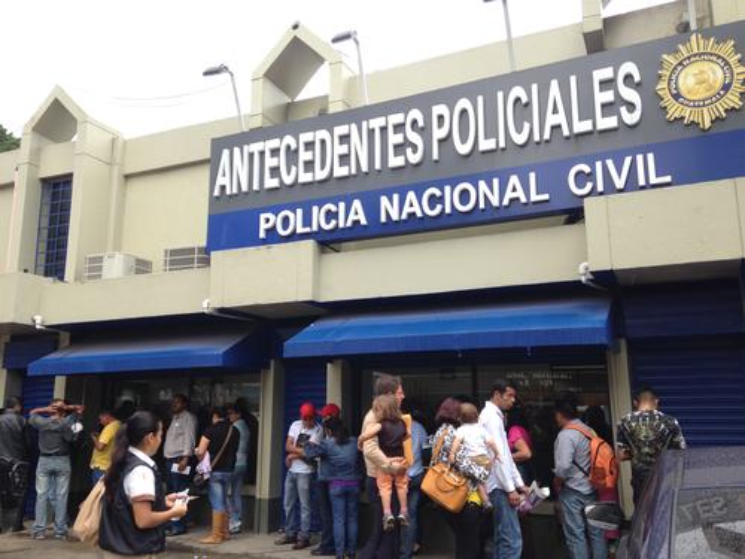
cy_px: 280
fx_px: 710
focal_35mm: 33
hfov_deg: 55.4
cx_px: 372
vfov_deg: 42.9
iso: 50
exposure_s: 1/296
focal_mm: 4.12
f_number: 2.4
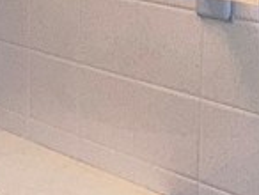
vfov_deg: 14.4
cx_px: 147
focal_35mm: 98
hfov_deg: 20.0
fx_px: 734
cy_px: -73
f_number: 2.2
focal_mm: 2.22
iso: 100
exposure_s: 1/120
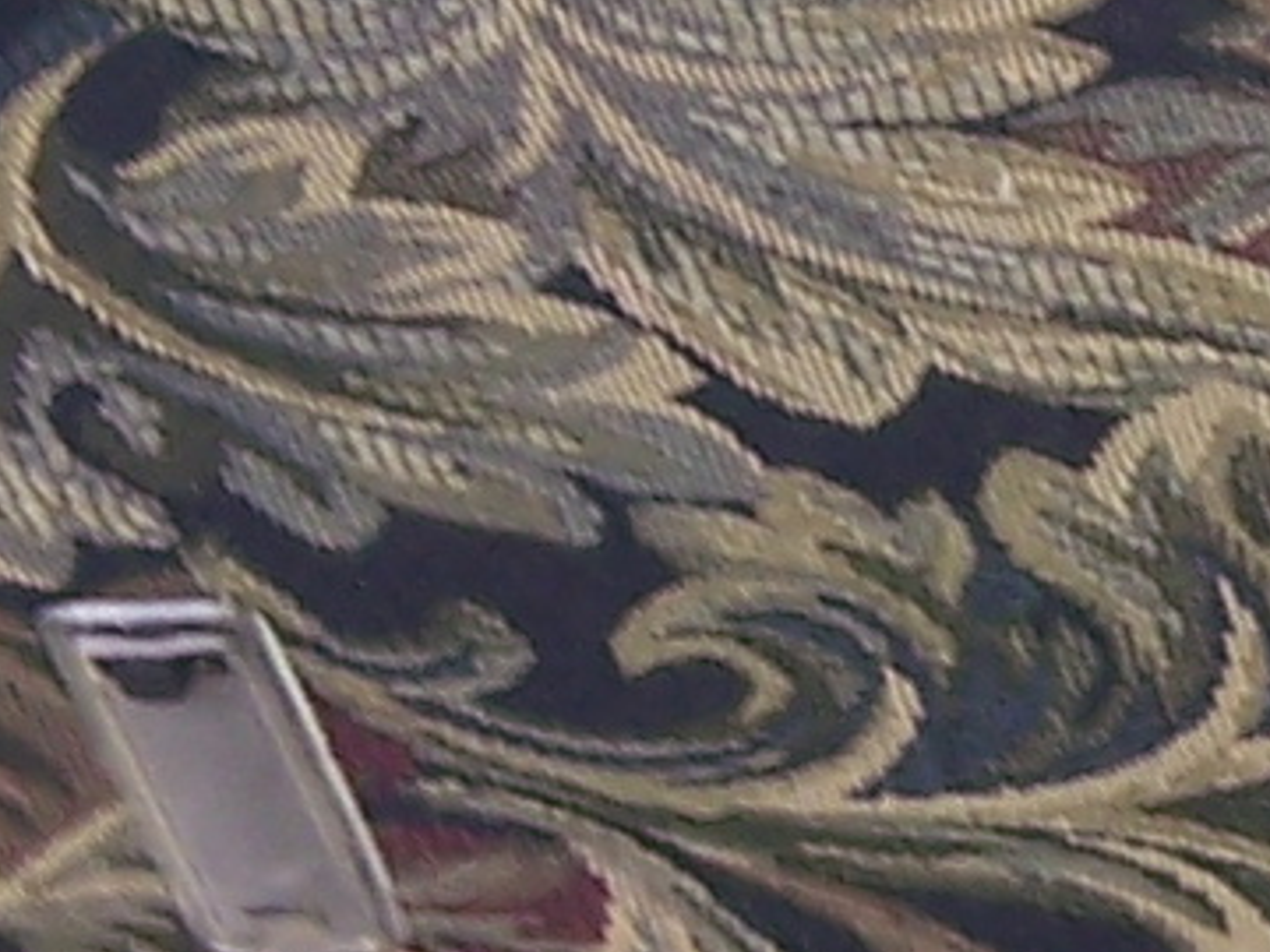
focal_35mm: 236
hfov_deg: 8.4
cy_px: 547
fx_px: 8658
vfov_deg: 6.3
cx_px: 1178
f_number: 3.4
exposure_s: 1/90
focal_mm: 5.5
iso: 80
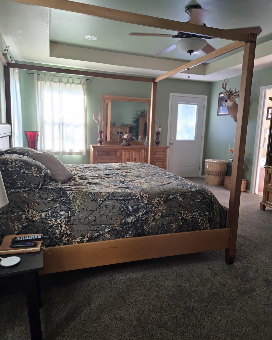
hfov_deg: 58.8
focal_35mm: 24
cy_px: 165
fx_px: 242
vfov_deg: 70.3
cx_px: 136
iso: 500
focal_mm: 5.4
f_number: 1.8
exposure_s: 1/120
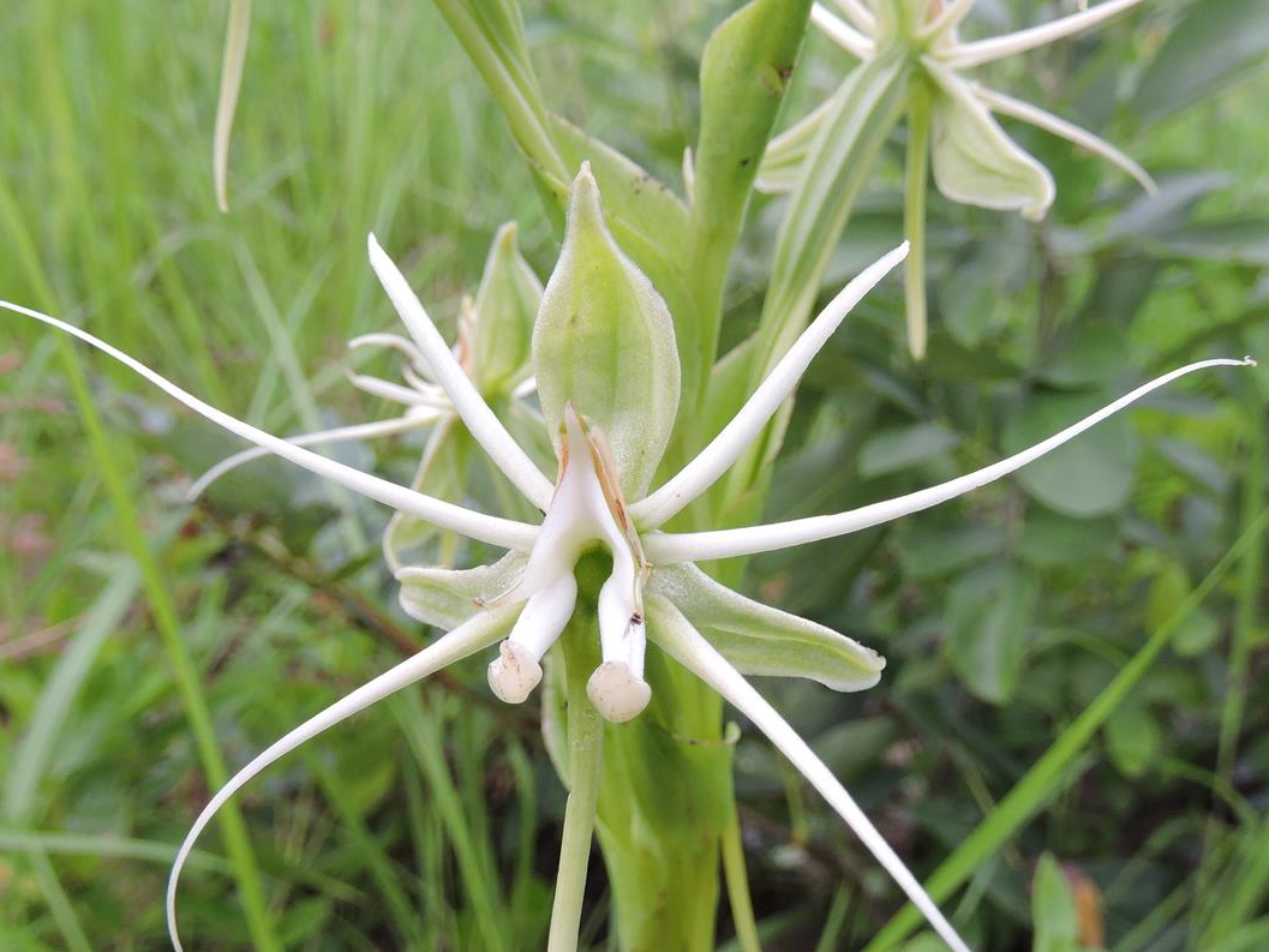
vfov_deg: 41.5
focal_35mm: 34
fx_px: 1247
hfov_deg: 54.0
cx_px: 626
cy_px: 589
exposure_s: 1/200
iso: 100
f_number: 3.3
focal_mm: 4.3
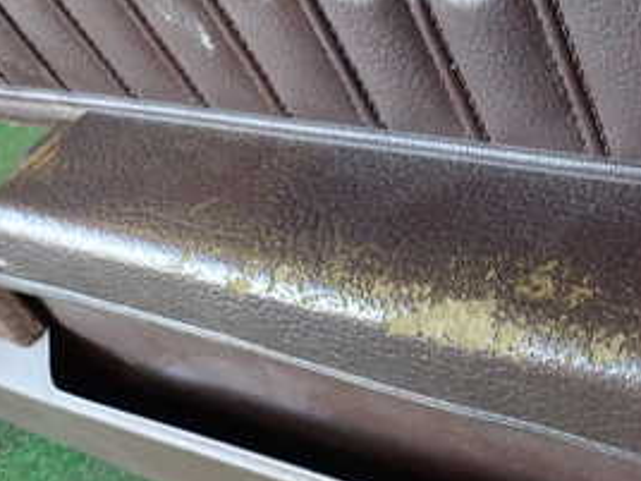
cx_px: 555
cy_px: 187
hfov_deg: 32.9
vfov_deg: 26.0
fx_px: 1037
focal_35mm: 56
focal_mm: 4.5
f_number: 2
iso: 200
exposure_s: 1/40
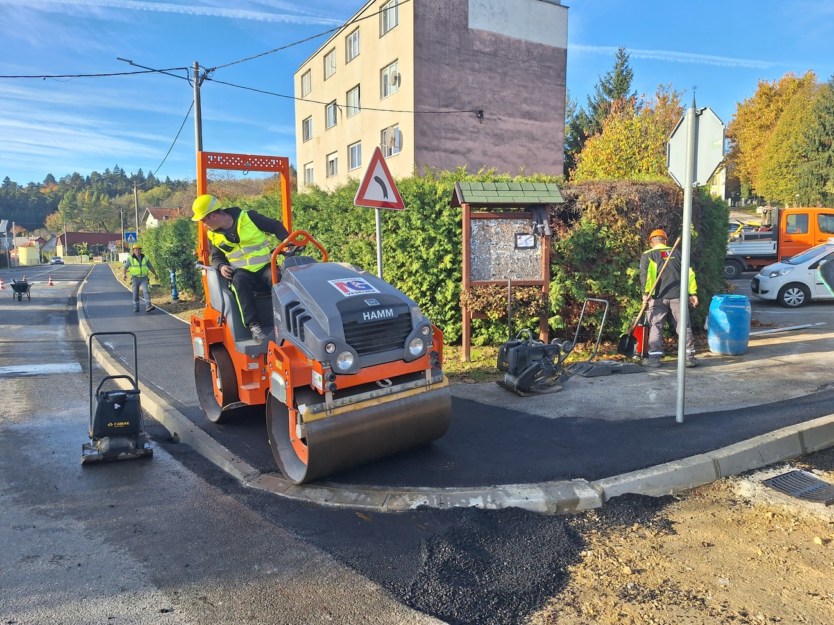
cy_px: 312
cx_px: 417
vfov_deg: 58.9
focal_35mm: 23
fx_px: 554
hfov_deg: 73.9
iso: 40
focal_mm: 5.54
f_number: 1.8
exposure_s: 1/1073
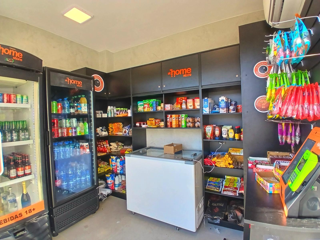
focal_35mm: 17
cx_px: 160
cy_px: 120
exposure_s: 1/119
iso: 50
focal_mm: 1.4
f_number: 2.2
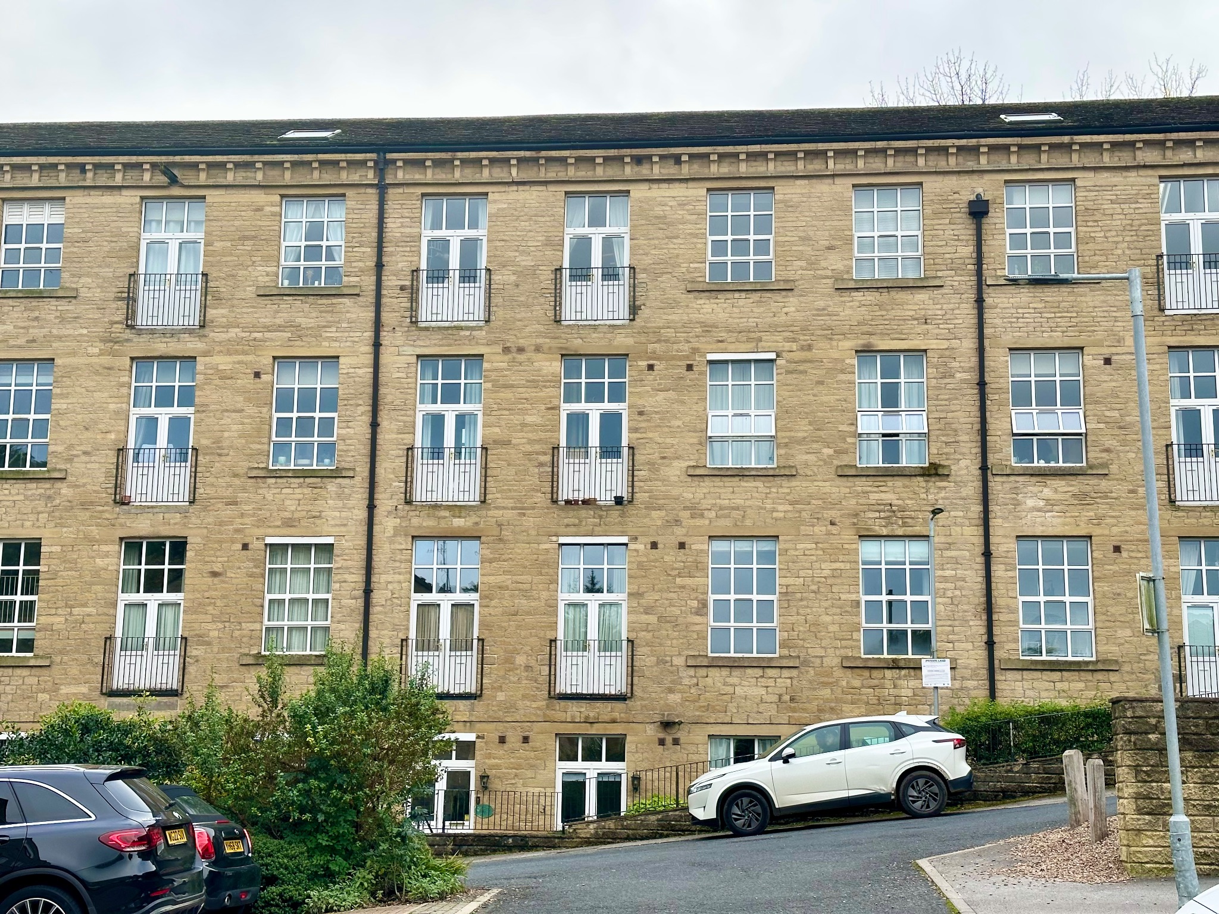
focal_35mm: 48
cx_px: 610
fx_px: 1690
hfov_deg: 39.7
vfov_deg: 30.3
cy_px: 457
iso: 64
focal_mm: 6.86
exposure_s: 1/634
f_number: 1.78
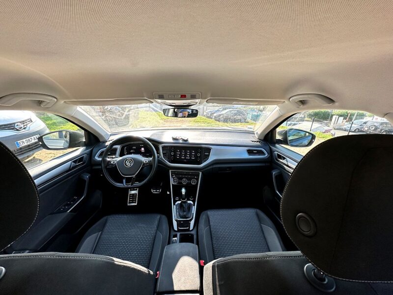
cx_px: 196
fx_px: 159
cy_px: 148
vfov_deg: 85.7
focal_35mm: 14
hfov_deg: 102.1
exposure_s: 1/270
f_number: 2.2
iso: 40
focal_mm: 2.22
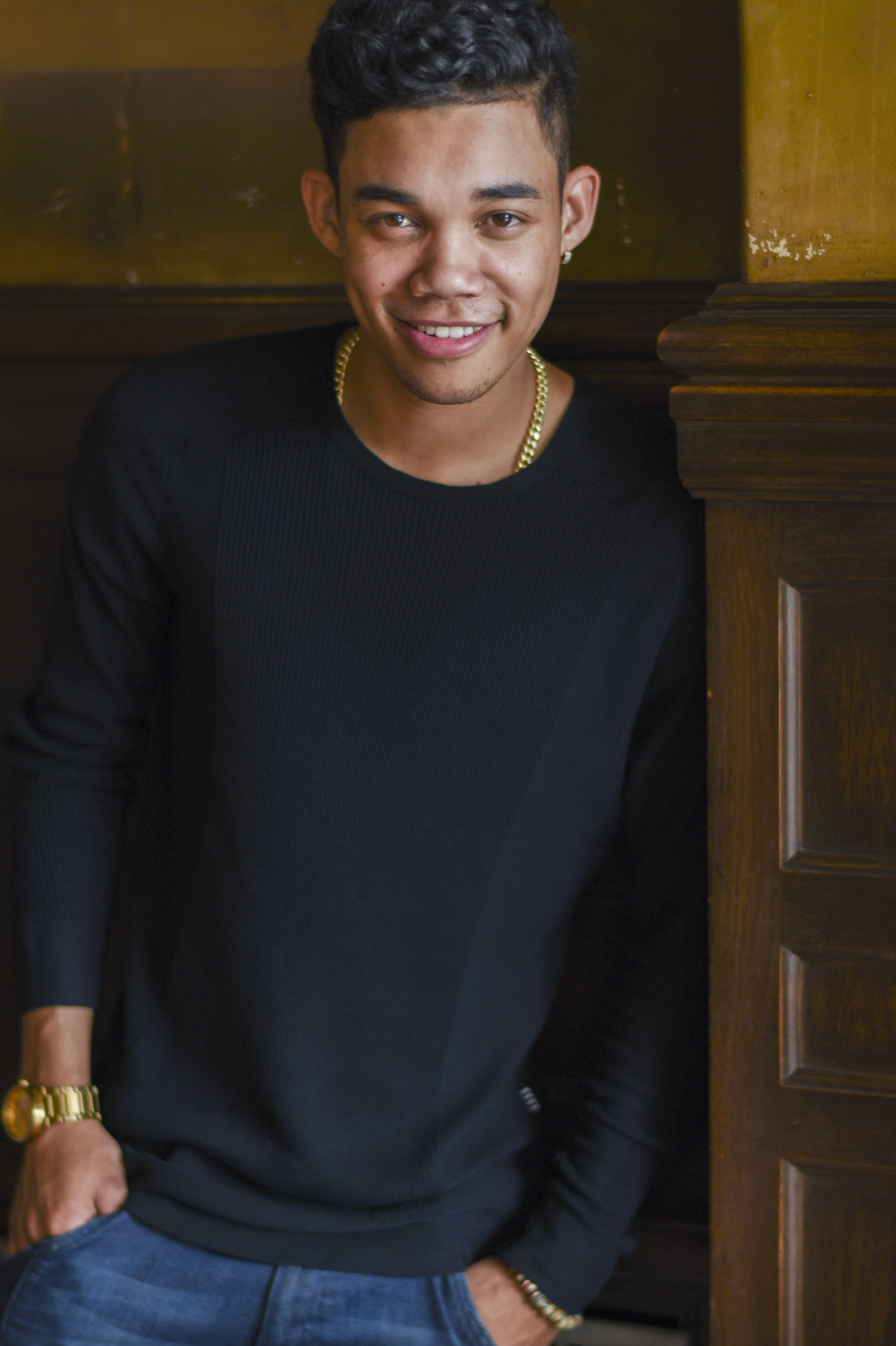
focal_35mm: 68
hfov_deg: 20.0
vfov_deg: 29.7
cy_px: 664
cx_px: 407
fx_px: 2539
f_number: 2
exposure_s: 1/400
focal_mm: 58
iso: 200
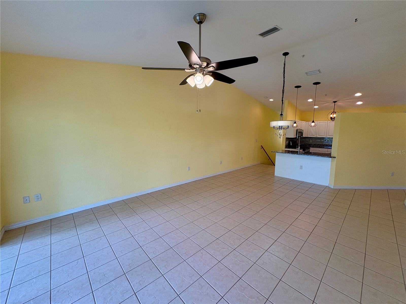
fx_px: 164
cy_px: 152
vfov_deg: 85.7
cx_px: 203
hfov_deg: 102.1
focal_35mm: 14
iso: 100
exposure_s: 1/120
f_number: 2.2
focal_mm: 2.22
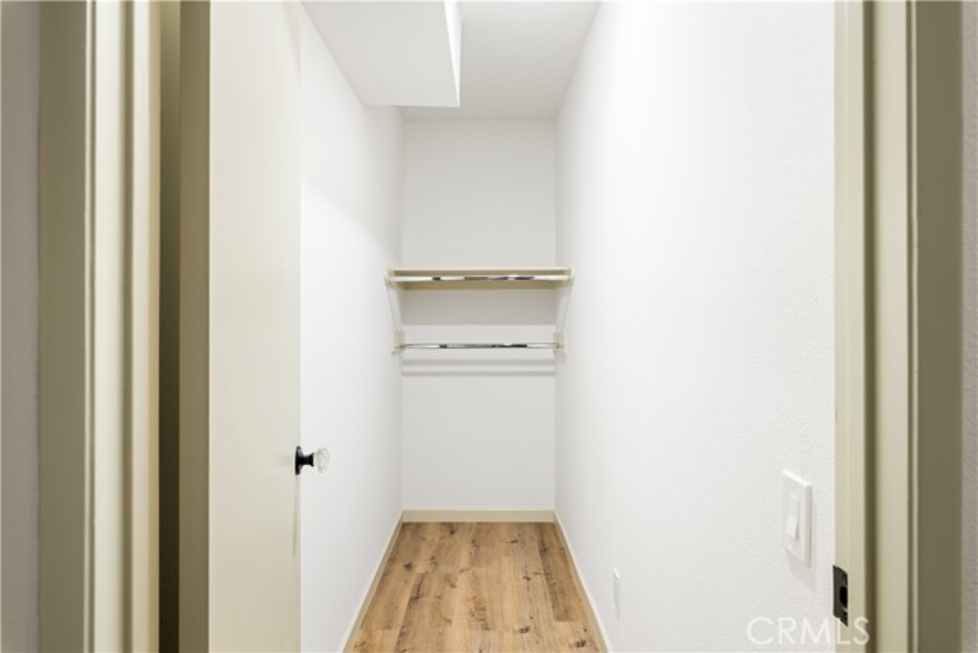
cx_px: 489
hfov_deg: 78.6
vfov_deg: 57.3
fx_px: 598
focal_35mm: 22
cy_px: 326
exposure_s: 4
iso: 64
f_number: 10
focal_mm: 22
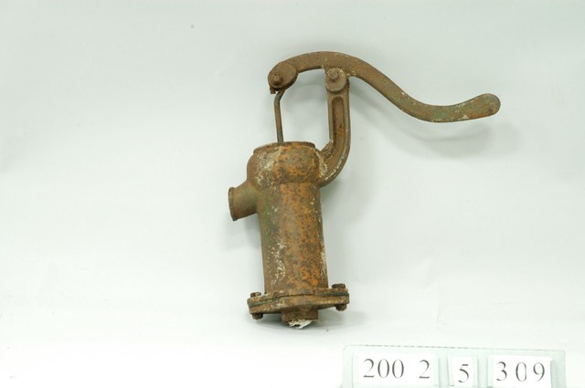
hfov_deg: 21.9
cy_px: 194
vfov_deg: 14.7
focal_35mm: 93
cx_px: 292
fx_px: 1509
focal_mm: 62
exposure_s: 1/5
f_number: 9
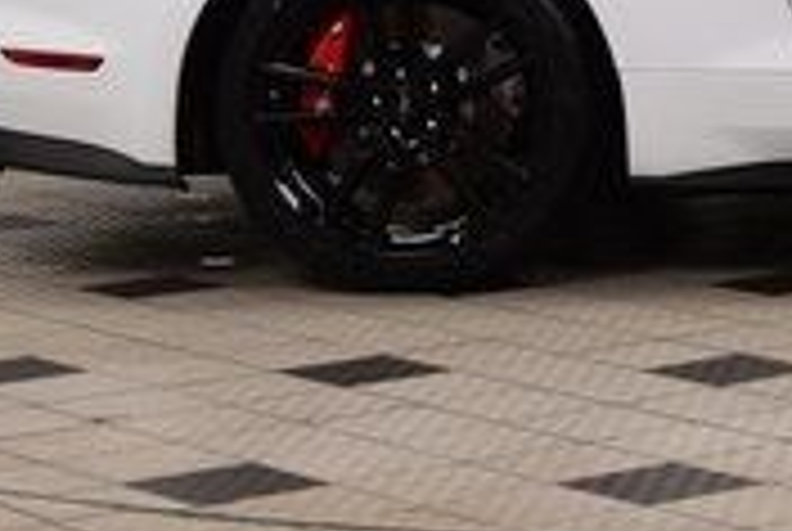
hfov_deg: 12.5
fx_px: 3478
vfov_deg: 8.6
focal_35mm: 158
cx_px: 1098
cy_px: -97
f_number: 8
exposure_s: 1/60
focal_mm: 29
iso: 900
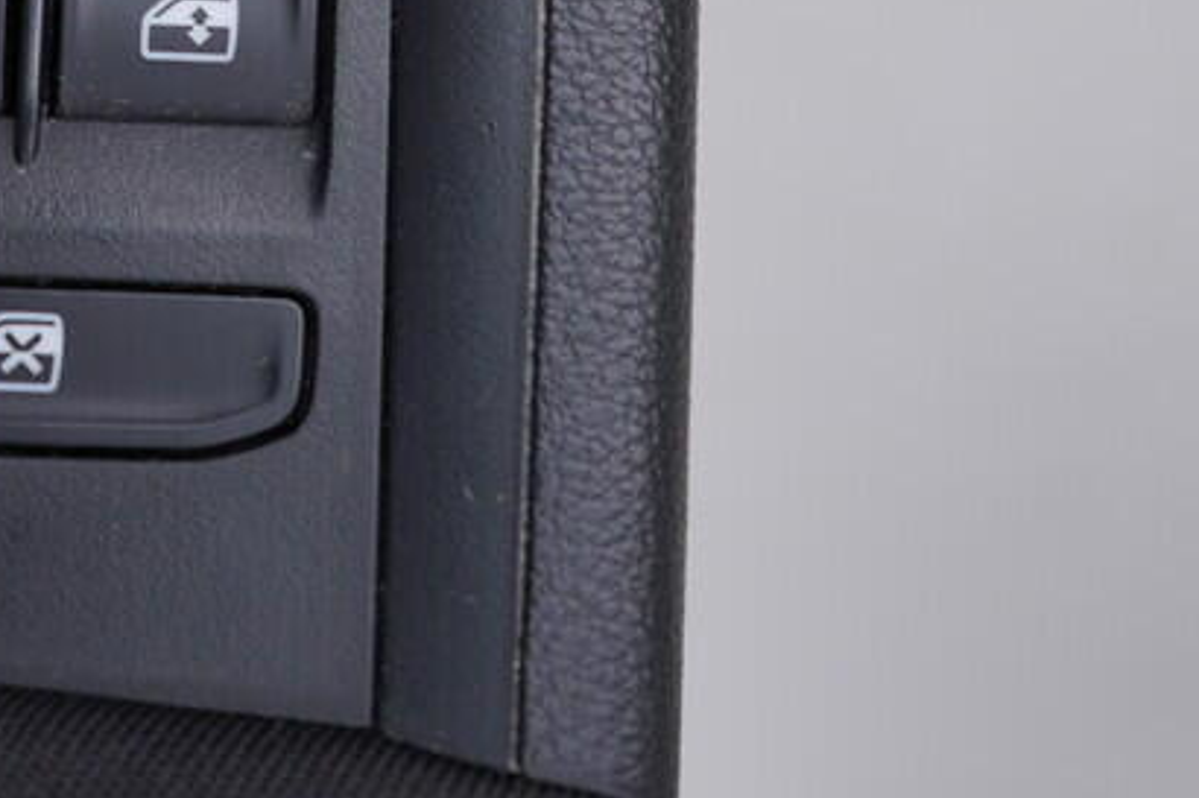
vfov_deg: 14.6
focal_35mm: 90
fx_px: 2996
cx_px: 287
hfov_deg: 22.4
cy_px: -189
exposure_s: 1/50
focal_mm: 24
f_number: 3.2
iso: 125
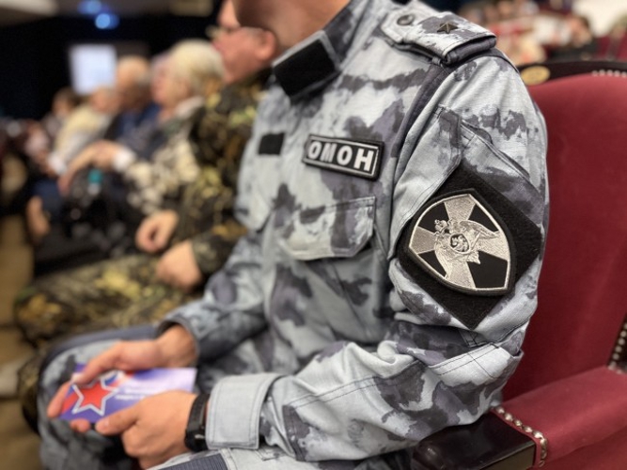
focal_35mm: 24
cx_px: 314
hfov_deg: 71.6
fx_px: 435
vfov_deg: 56.8
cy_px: 235
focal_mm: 6.76
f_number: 1.78
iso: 800
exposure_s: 1/42
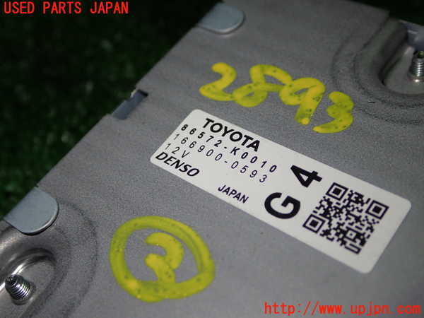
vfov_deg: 30.9
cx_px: 212
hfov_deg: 40.4
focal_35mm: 47
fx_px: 576
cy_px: 159
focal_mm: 8.4
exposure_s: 1/100
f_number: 3.1
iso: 160
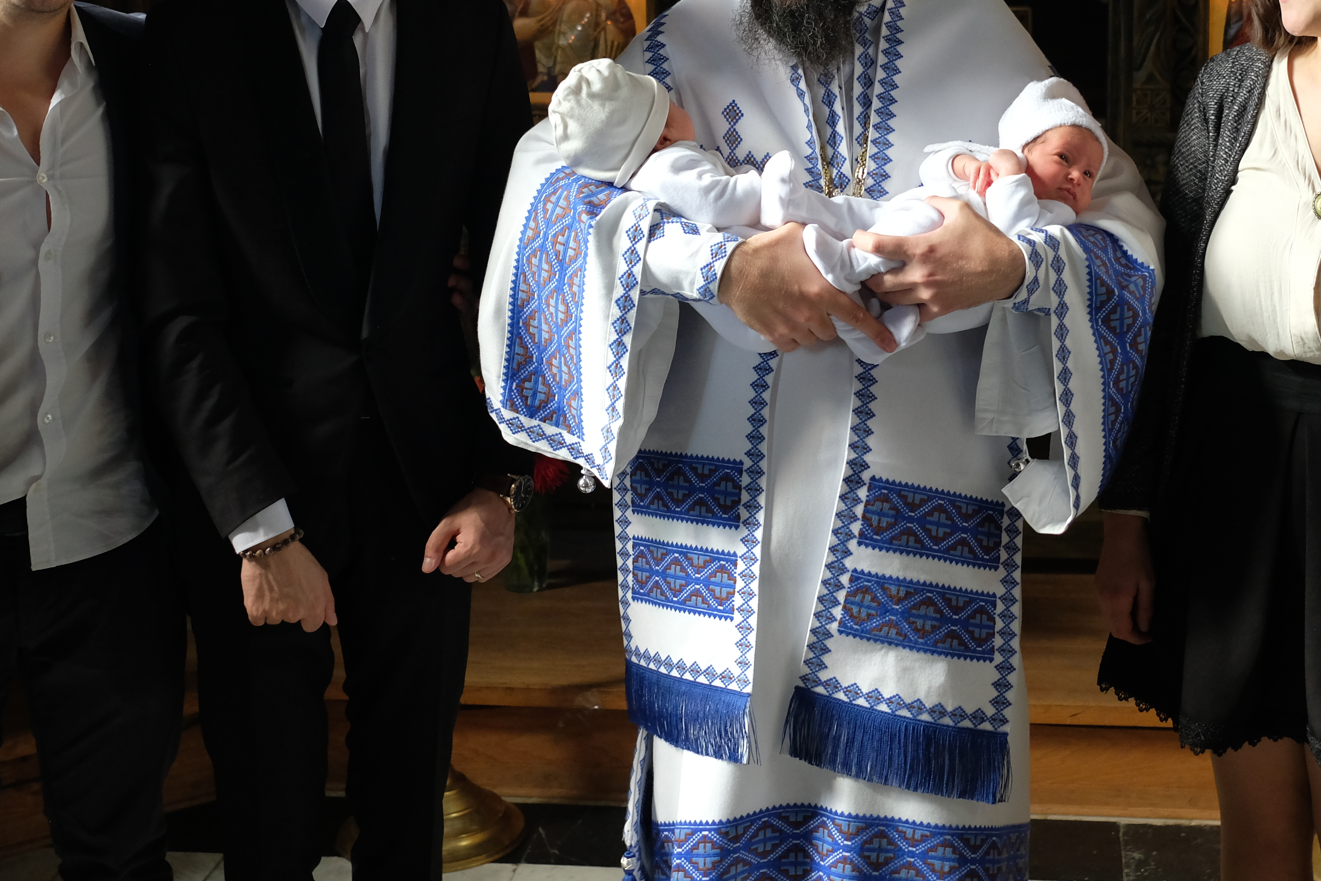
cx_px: 863
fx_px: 2348
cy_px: 189
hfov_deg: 31.2
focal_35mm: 64
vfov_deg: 21.0
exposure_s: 1/125
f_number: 2.8
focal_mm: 23
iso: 1000
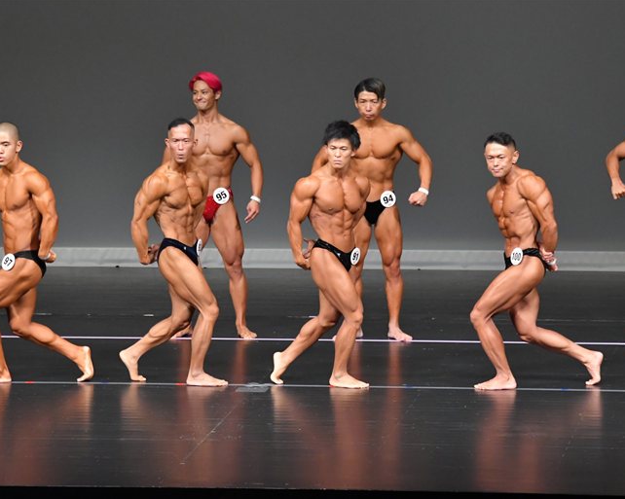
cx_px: 284
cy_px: 249
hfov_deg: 7.1
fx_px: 5029
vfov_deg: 5.7
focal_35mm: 272
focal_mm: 160
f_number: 5.6
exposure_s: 1/400
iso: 5000
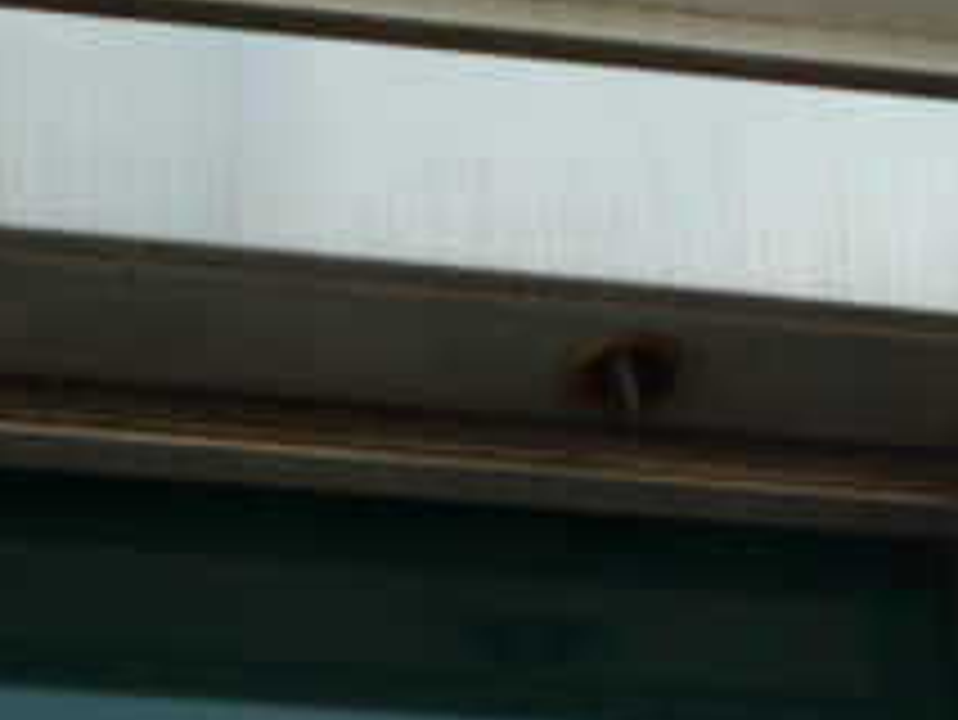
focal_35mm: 249
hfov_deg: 7.9
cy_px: -202
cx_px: 1034
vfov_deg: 5.9
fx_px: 6895
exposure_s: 1/200
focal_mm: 13.7
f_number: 4.2
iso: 80
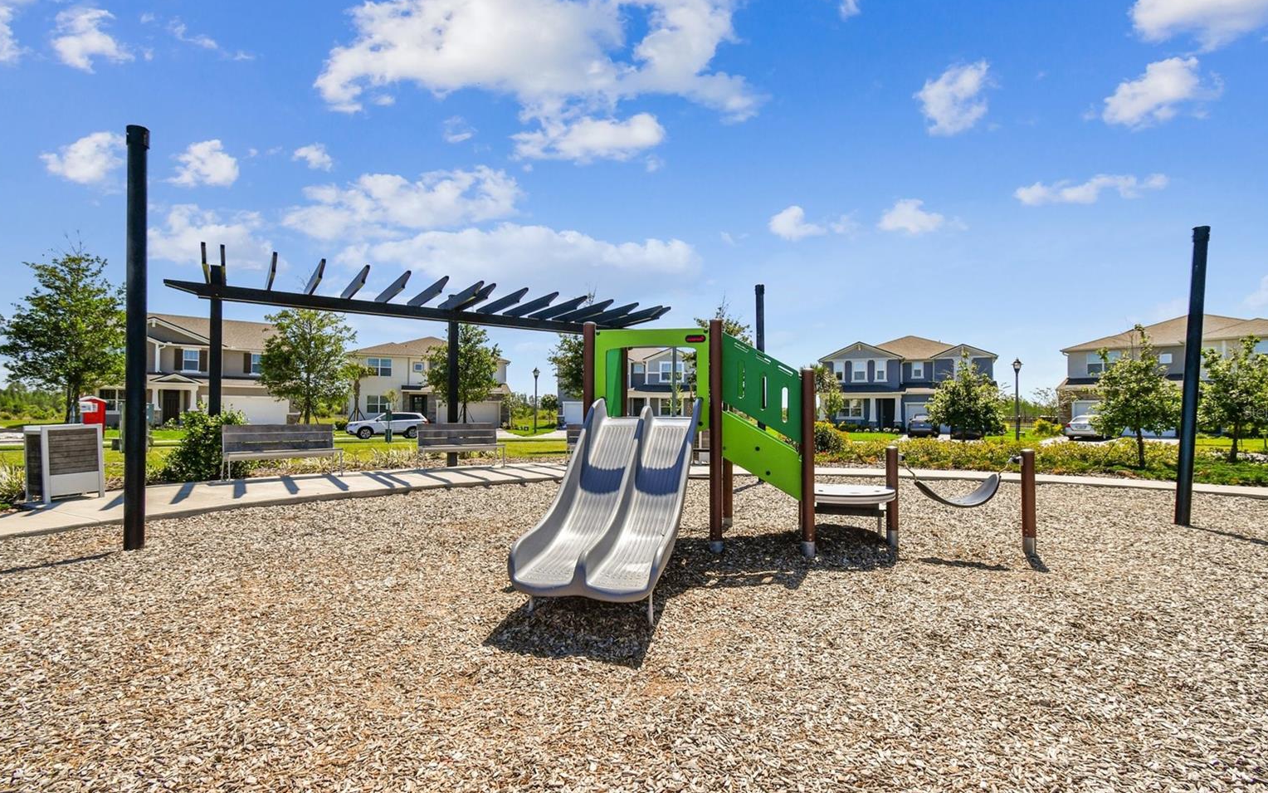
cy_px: 412
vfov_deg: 71.2
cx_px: 653
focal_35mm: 16
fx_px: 553
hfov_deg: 97.8
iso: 100
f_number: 7.1
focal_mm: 10
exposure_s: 1/320
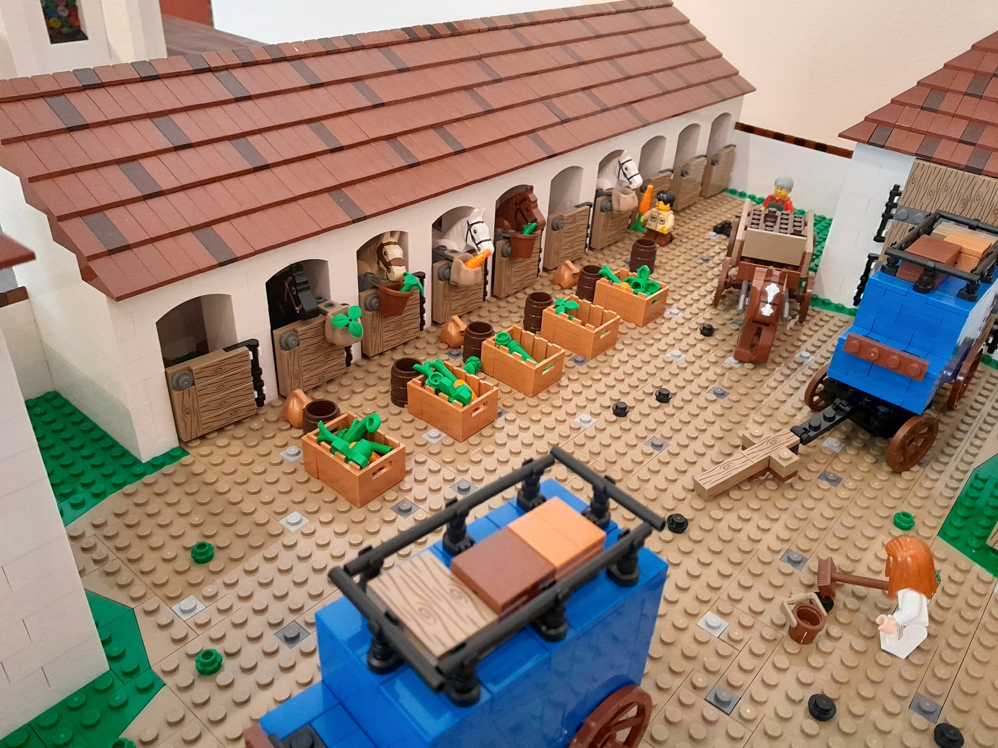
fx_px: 750
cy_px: 374
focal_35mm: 26
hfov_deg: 67.3
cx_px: 499
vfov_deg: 53.1
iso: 320
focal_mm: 4
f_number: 1.8
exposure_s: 1/50
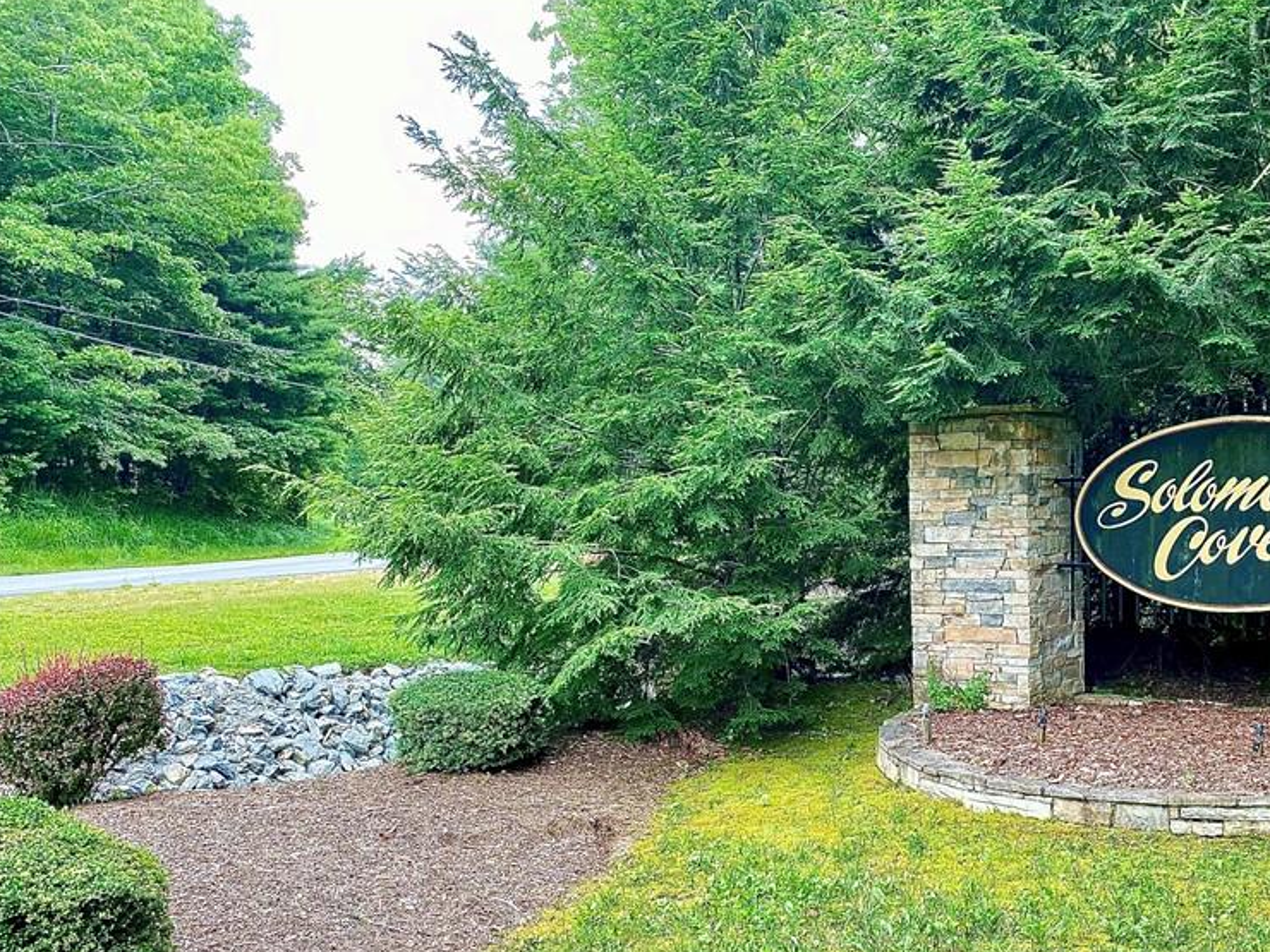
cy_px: 642
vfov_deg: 39.2
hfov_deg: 50.2
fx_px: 1321
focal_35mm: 36
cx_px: 874
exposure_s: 1/122
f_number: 1.8
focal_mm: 4.25
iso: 50
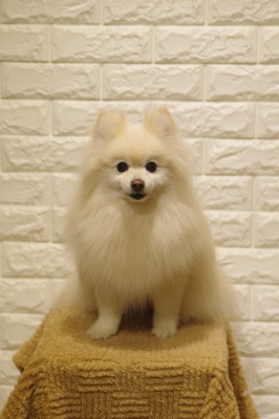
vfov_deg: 21.7
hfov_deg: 14.5
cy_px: 210
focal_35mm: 94
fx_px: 1095
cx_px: 140
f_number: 4
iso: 500
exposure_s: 1/250
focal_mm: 63
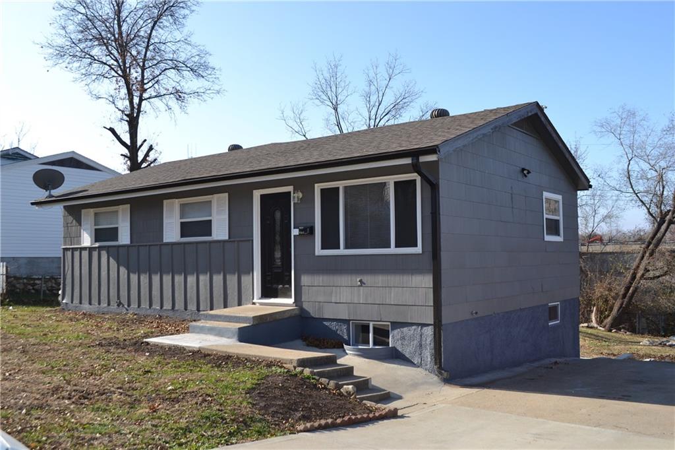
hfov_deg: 57.2
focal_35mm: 33
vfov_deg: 39.9
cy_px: 225
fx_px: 619
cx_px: 338
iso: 100
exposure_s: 1/200
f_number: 7.1
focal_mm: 22
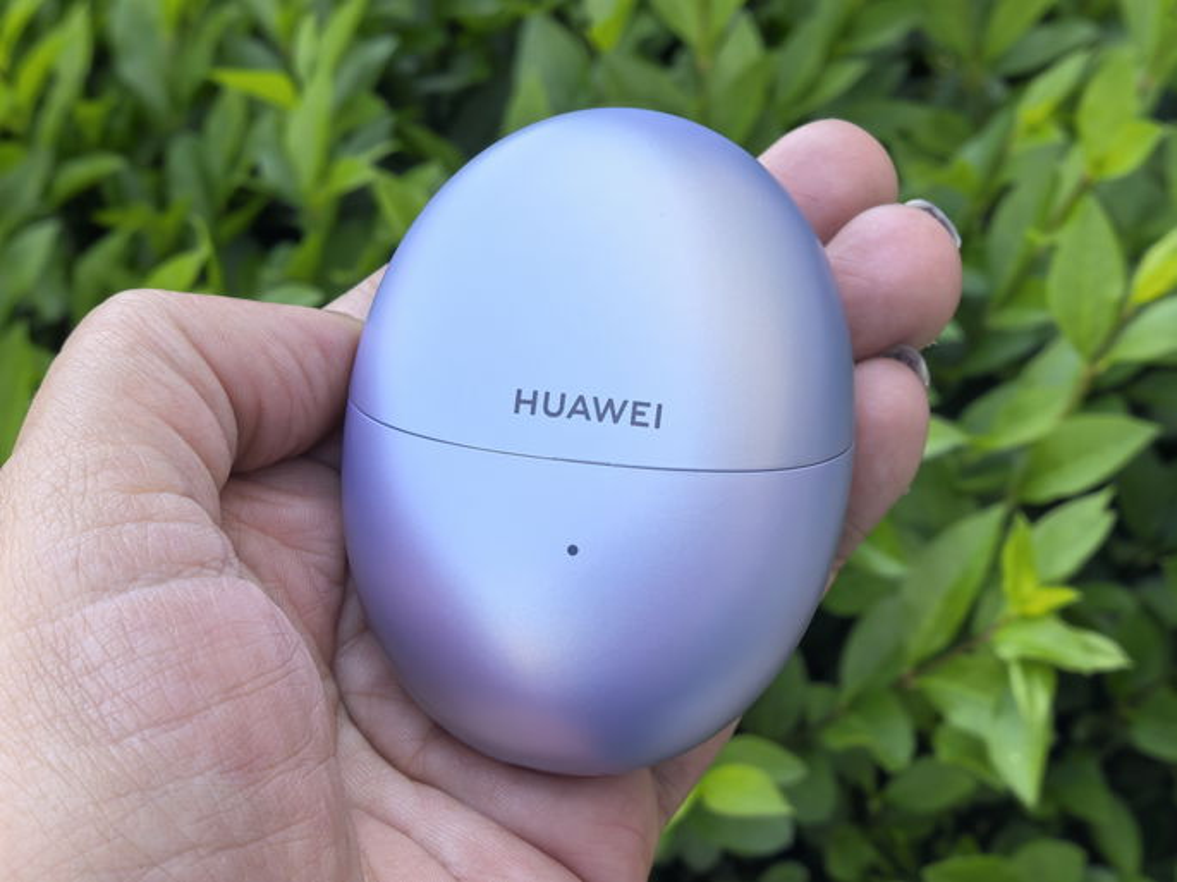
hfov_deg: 35.6
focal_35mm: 54
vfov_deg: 27.0
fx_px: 1835
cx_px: 588
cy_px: 441
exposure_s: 1/100
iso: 64
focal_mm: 8.5
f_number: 4
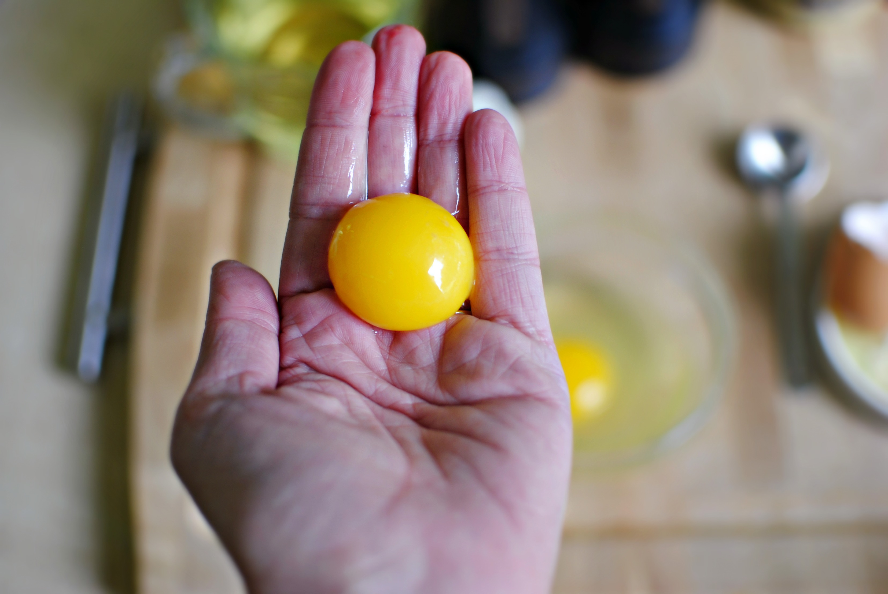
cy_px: 297
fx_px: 1297
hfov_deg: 37.8
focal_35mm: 52
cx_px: 444
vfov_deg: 25.8
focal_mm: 35
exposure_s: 1/100
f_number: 2
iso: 110
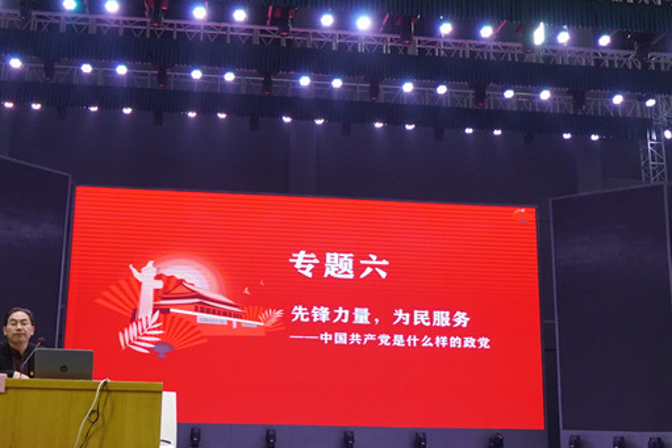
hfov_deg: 41.8
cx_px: 292
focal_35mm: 47
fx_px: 878
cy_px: 219
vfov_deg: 28.7
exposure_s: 1/160
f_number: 4
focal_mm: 24
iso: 1600
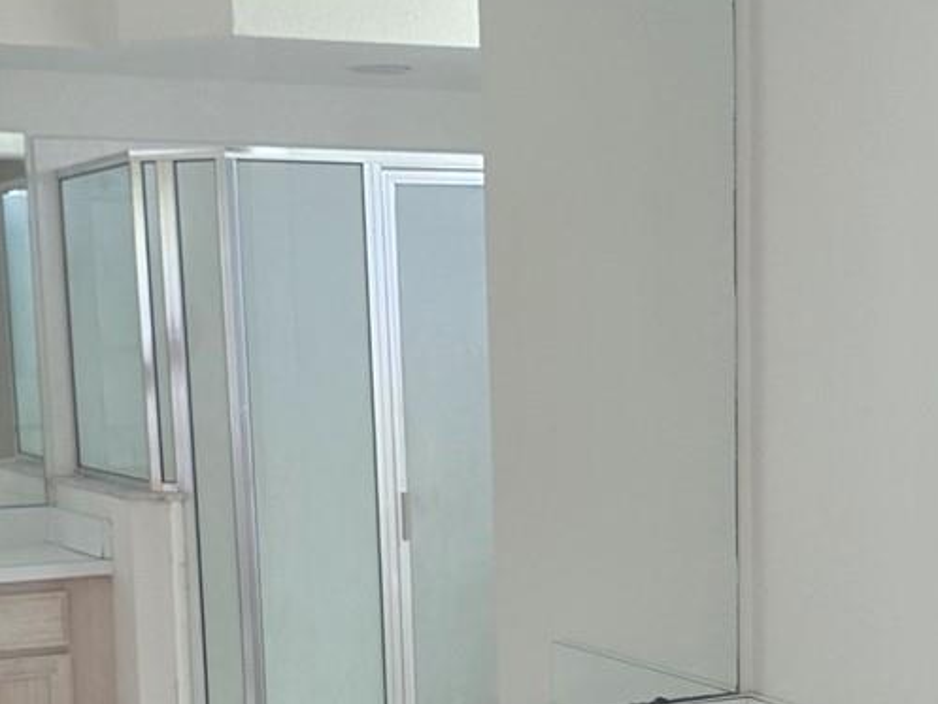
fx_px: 2006
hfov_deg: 26.1
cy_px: 629
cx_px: 647
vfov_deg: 19.6
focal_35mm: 74
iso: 200
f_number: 1.7
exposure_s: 1/120
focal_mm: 6.3
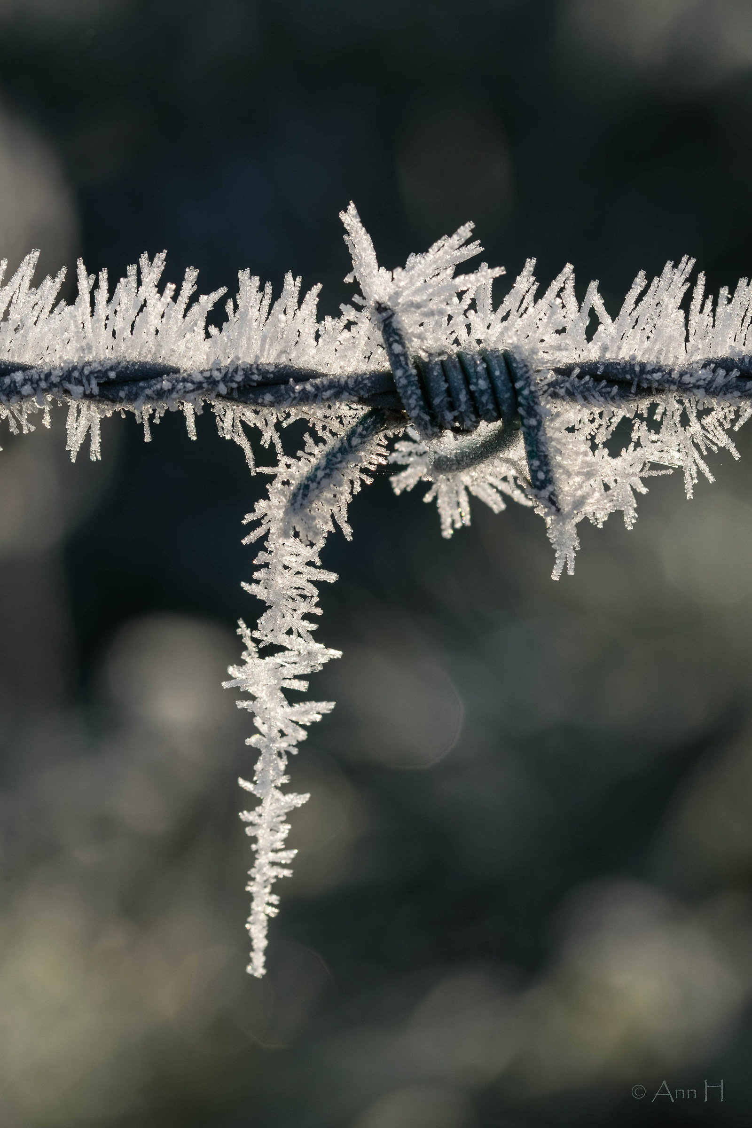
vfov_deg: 13.0
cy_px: 564
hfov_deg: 8.7
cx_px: 376
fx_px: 4935
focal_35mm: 158
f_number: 10
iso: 100
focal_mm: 105
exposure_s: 1/250
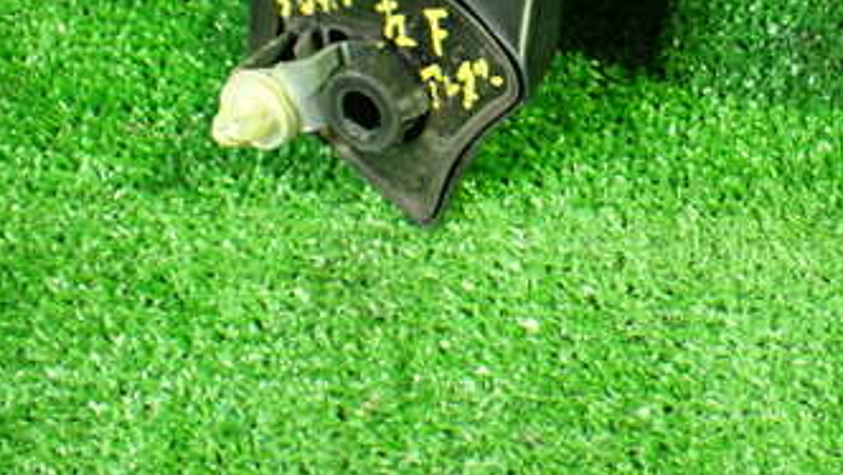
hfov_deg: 33.8
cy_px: 38
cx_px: 736
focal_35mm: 59
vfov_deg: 20.0
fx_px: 1319
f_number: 2.3
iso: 800
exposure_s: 1/40
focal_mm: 5.4
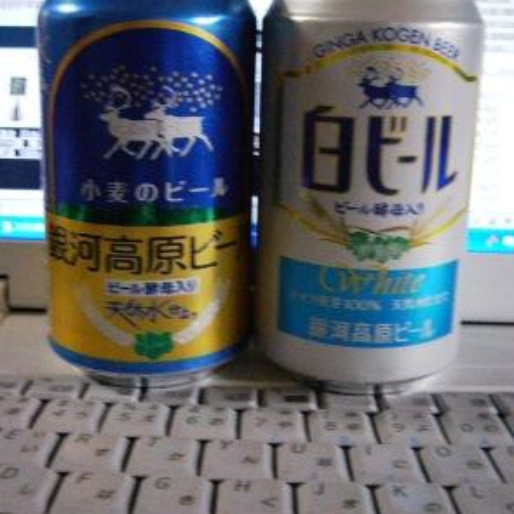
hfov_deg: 36.1
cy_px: 213
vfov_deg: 36.0
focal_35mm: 47
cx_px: 251
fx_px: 790
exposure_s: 1/15
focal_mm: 5.8
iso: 400
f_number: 2.8
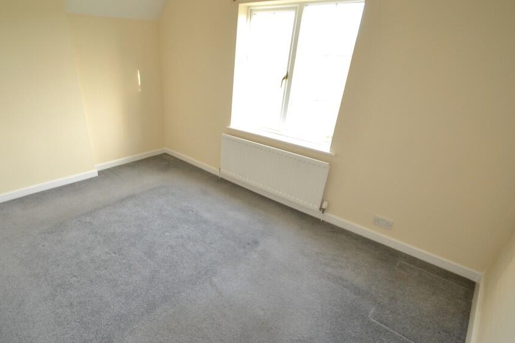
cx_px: 225
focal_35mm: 18
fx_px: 258
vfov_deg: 67.3
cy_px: 187
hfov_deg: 89.5
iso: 450
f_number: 3.5
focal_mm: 10
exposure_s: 1/60
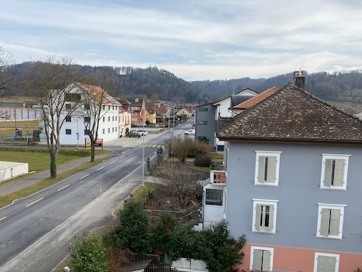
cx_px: 130
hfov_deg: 53.2
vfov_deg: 41.7
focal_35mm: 34
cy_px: 153
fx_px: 356
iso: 32
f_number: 1.8
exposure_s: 1/2141
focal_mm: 4.25
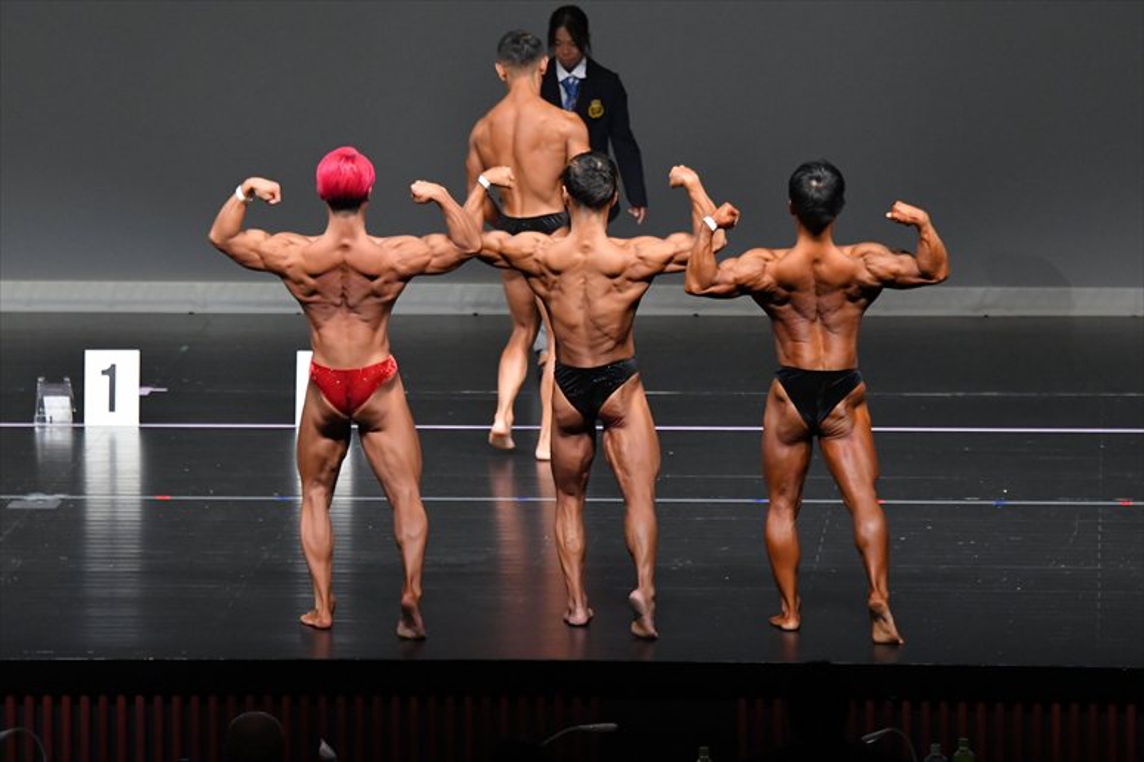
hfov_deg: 8.6
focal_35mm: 240
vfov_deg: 5.7
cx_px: 572
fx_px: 7623
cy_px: 381
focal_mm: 160
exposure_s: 1/400
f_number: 5.6
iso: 5000
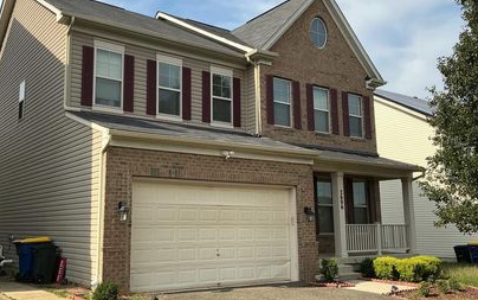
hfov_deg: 51.3
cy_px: 149
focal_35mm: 38
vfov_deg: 33.6
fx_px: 495
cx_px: 200
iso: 25
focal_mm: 3
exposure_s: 1/1626
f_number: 1.8
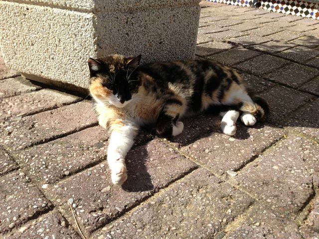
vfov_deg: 42.9
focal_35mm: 33
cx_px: 160
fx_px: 304
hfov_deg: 55.4
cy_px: 120
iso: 50
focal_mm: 4.13
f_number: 2.4
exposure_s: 1/1153
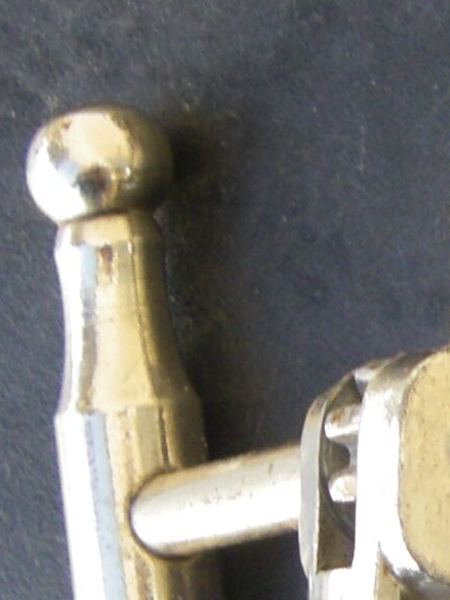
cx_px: 555
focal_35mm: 212
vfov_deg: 9.3
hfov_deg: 7.0
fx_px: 3673
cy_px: 550
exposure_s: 1/50
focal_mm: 6.3
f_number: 3.5
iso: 125
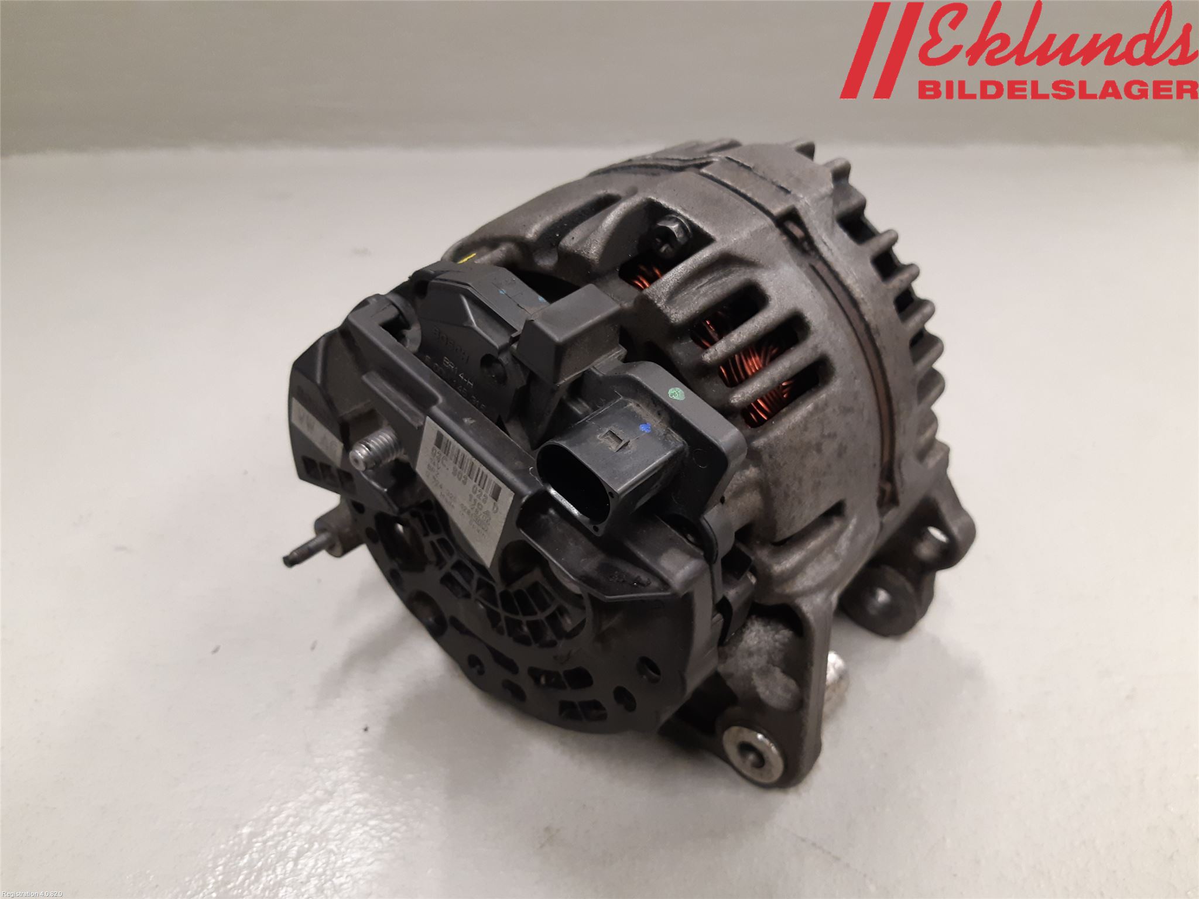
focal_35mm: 26
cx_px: 600
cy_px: 450
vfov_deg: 53.1
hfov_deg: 67.3
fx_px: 901
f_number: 1.7
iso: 200
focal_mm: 3.93
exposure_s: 1/50
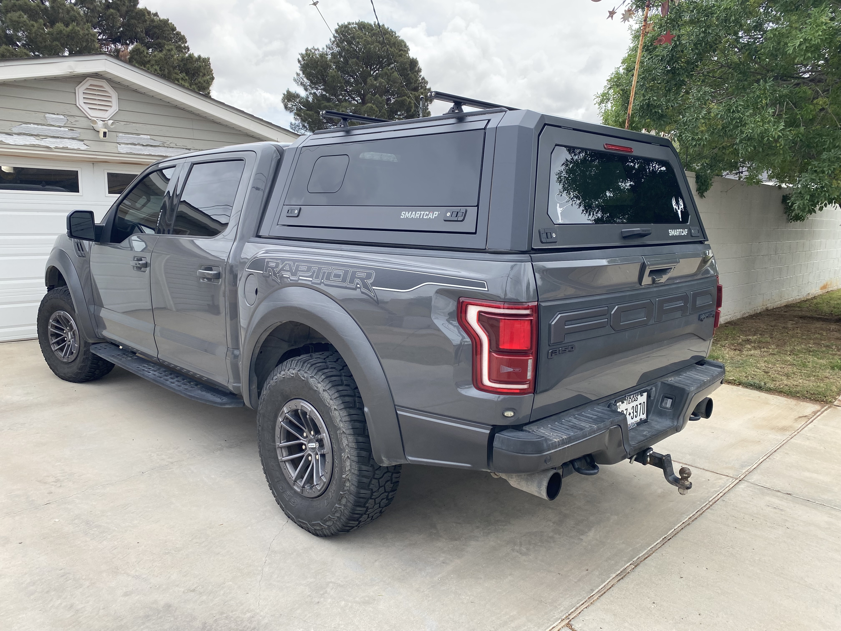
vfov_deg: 53.1
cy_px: 316
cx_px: 420
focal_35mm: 26
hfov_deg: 67.3
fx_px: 632
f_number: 1.8
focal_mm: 4.25
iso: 32
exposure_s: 1/1429
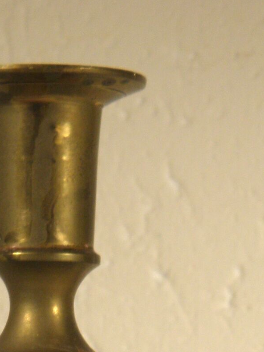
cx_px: 41
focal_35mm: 220
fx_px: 2238
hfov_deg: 6.7
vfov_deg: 8.7
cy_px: 568
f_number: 4.3
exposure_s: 1/80
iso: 100
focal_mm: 12.2
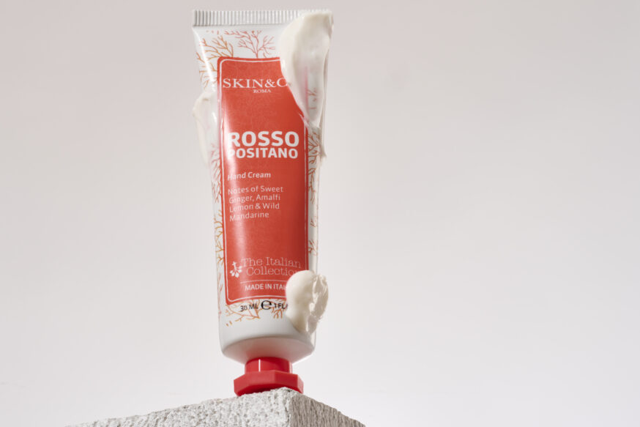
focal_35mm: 123
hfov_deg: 16.6
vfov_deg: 11.1
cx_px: 281
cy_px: 197
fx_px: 2187
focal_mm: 105
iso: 64
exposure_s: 1/160
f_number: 22
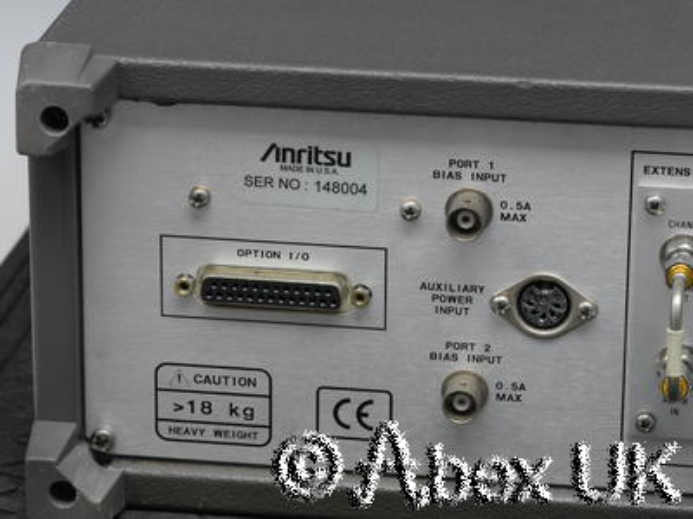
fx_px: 3363
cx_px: 346
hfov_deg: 11.8
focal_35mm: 168
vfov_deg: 8.8
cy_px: 260
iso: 400
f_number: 11
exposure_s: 1/10
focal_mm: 84
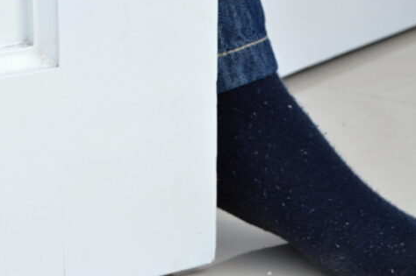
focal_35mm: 162
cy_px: 280
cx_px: 181
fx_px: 1870
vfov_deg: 8.4
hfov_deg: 12.7
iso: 200
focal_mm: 50
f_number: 13
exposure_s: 1/60
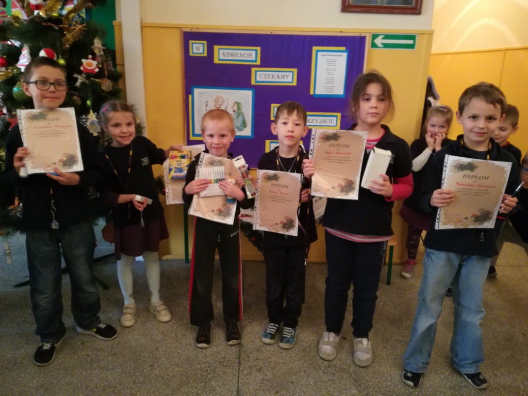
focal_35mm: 27
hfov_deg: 65.3
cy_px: 198
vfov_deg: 51.4
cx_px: 264
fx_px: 412
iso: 640
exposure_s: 1/16.7
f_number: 2
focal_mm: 3.79
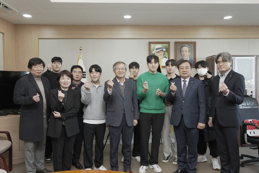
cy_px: 86
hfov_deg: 69.4
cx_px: 130
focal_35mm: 26
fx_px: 187
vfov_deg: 49.6
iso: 800
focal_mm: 26
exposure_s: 1/60
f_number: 5
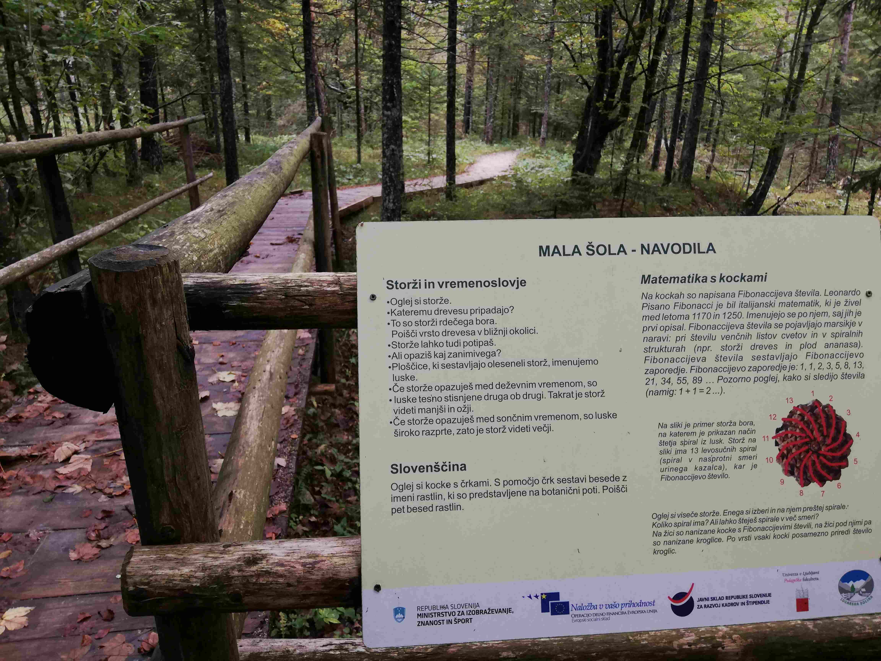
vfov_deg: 53.1
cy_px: 330
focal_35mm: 26
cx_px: 440
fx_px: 662
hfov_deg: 67.3
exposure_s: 1/100
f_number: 2.2
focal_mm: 3.81
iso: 50
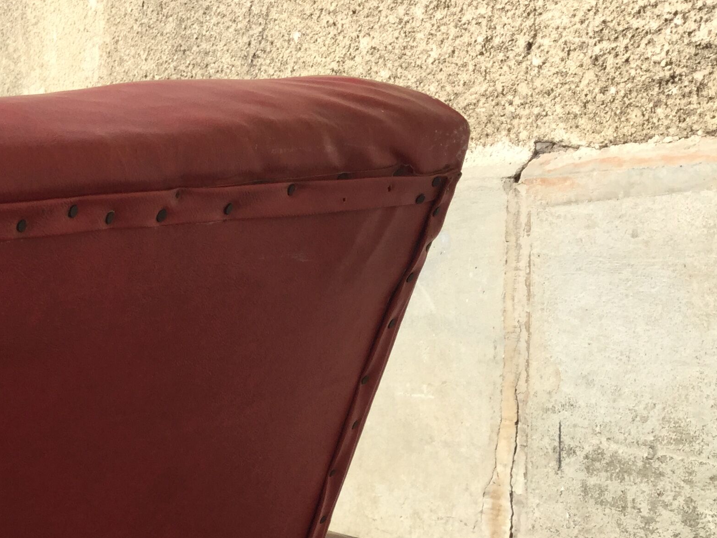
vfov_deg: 21.9
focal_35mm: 65
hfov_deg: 28.2
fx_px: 1346
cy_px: 518
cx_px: 21
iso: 25
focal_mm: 3.3
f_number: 2.4
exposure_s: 1/799
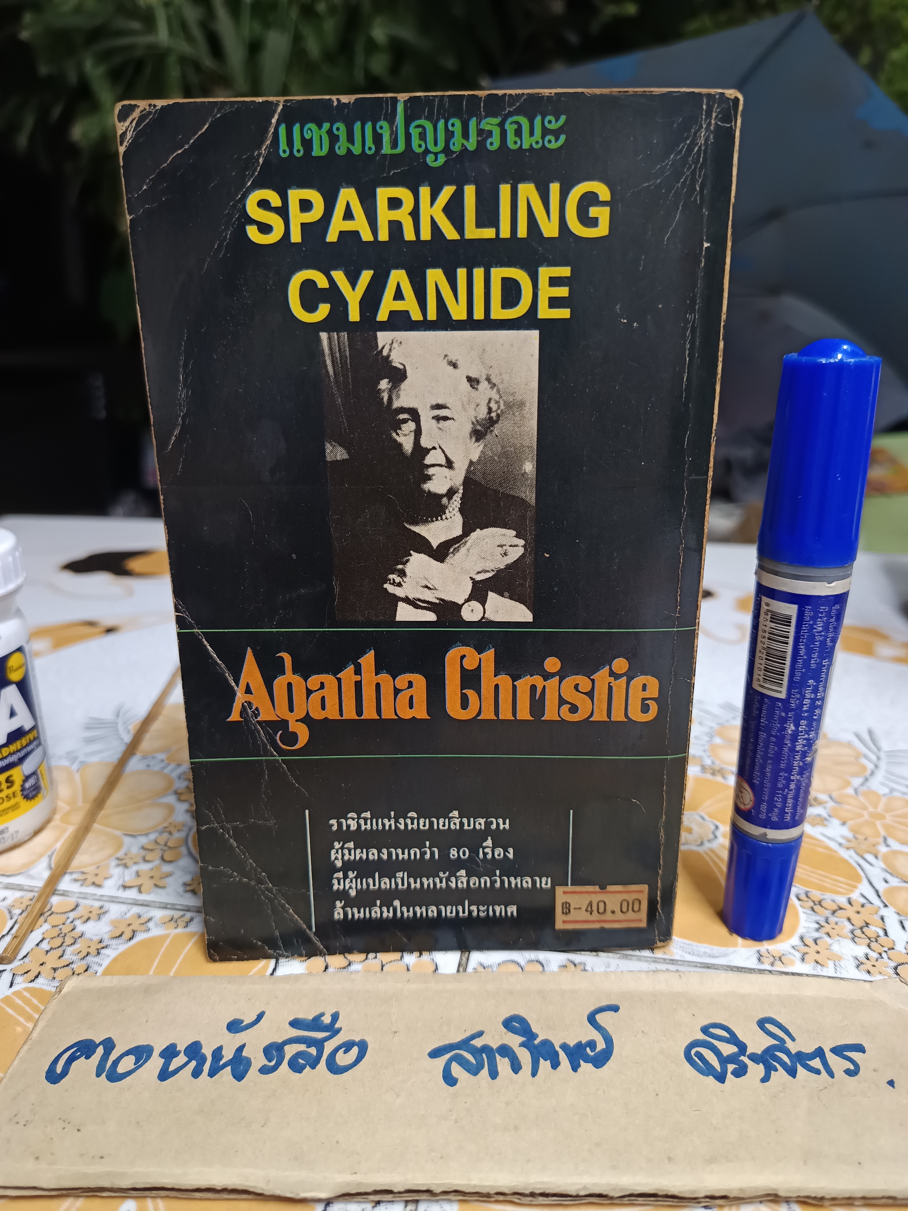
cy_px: 606
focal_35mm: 24
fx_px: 839
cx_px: 454
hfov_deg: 56.8
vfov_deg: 71.6
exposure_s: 1/25
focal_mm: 5.31
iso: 1807
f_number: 1.7
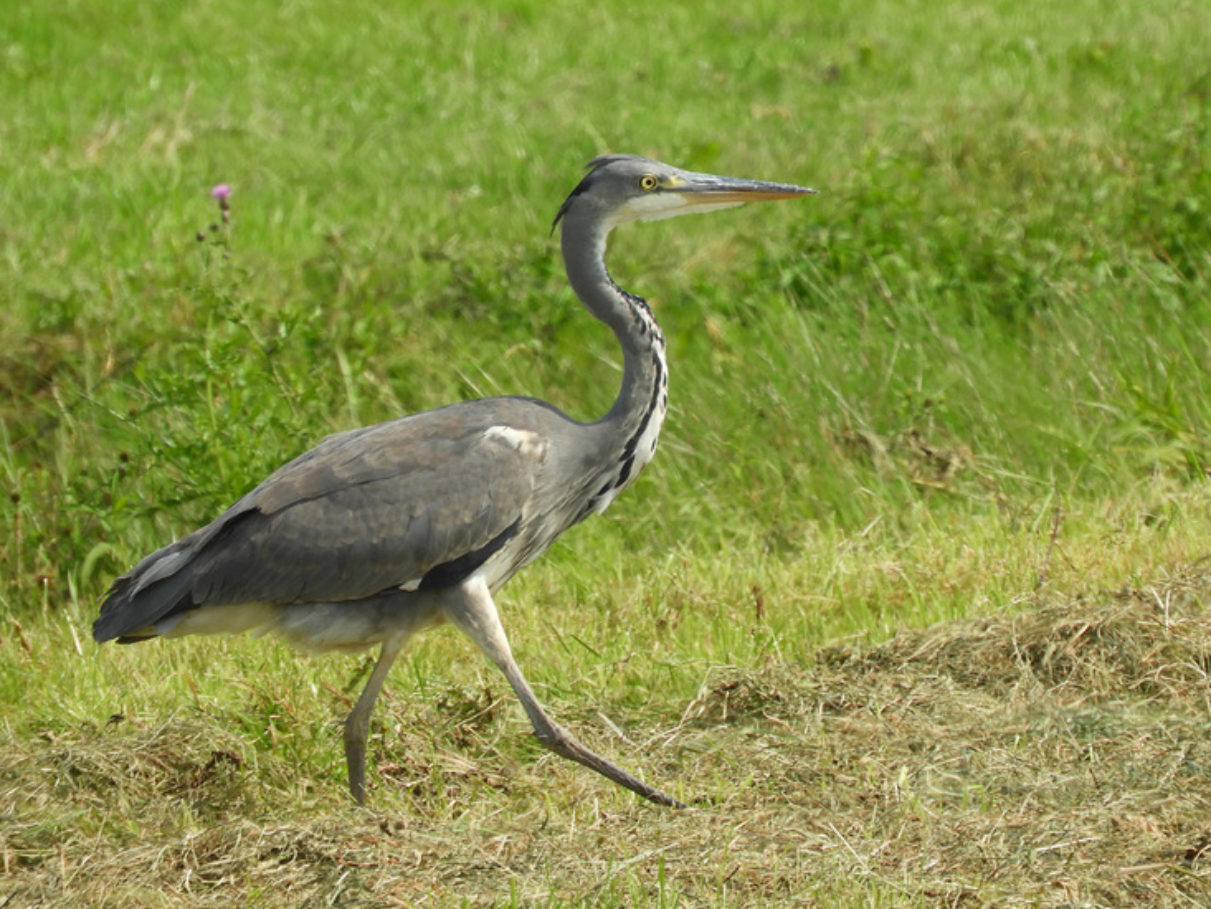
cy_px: 454
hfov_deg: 2.8
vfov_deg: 2.1
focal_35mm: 700
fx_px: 24493
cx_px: 606
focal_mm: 125.4
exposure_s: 1/400
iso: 100
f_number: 5.6
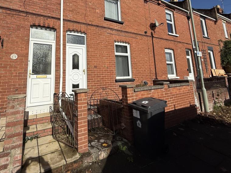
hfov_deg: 84.3
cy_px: 57
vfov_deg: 66.7
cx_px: 102
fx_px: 127
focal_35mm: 19
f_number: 2.2
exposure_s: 1/4762
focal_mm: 2.22
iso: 50
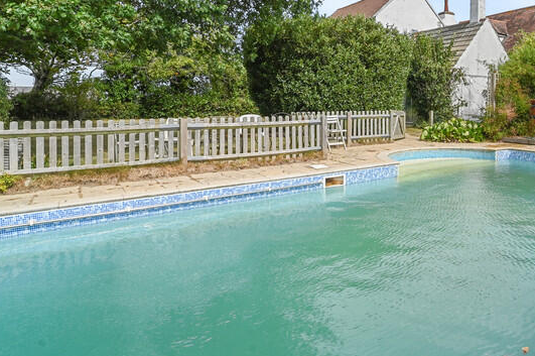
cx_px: 397
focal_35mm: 27
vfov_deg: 46.6
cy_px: 101
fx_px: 401
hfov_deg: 63.7
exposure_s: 1/80
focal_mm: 14
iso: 400
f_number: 11
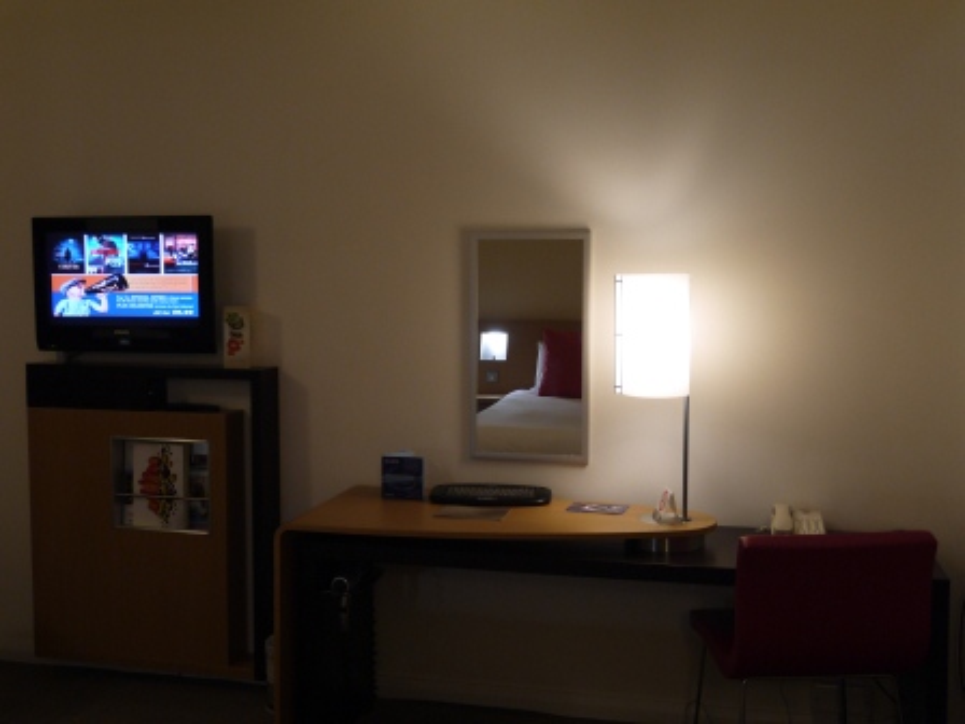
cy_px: 362
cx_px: 482
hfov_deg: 49.0
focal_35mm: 38
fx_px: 1059
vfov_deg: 37.7
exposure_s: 1/60
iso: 500
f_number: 4.3
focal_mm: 19
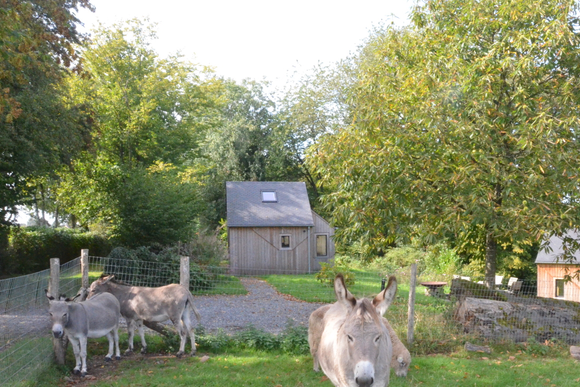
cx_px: 384
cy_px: 251
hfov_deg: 51.0
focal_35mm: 37
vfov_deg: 35.6
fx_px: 596
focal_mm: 18
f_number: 22
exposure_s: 1/250
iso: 5000
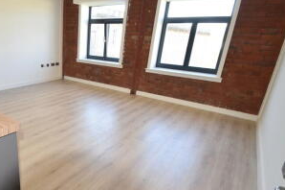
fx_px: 190
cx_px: 79
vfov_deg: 52.9
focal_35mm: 24
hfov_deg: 70.0
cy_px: 104
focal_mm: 10
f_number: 5
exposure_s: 1/100
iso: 800
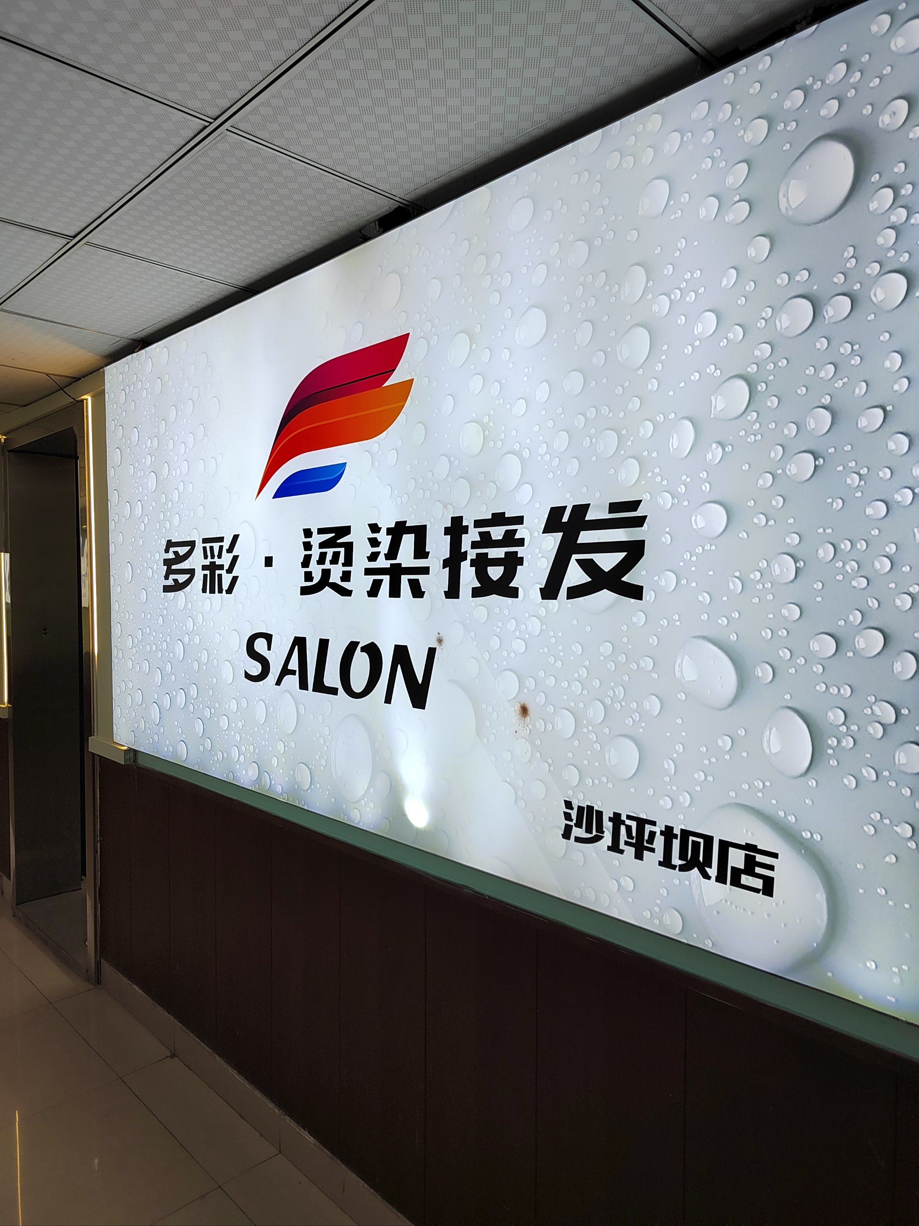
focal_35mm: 23
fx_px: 814
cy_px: 613
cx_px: 460
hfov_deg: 58.9
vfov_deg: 73.9
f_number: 1.9
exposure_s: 1/100
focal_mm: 5.52
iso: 175
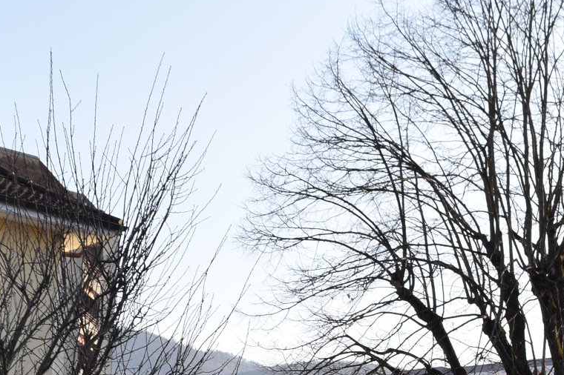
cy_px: 624
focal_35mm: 91
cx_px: 516
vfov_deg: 13.8
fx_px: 1425
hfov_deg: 21.8
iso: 100
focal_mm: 18
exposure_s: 1/160
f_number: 6.3
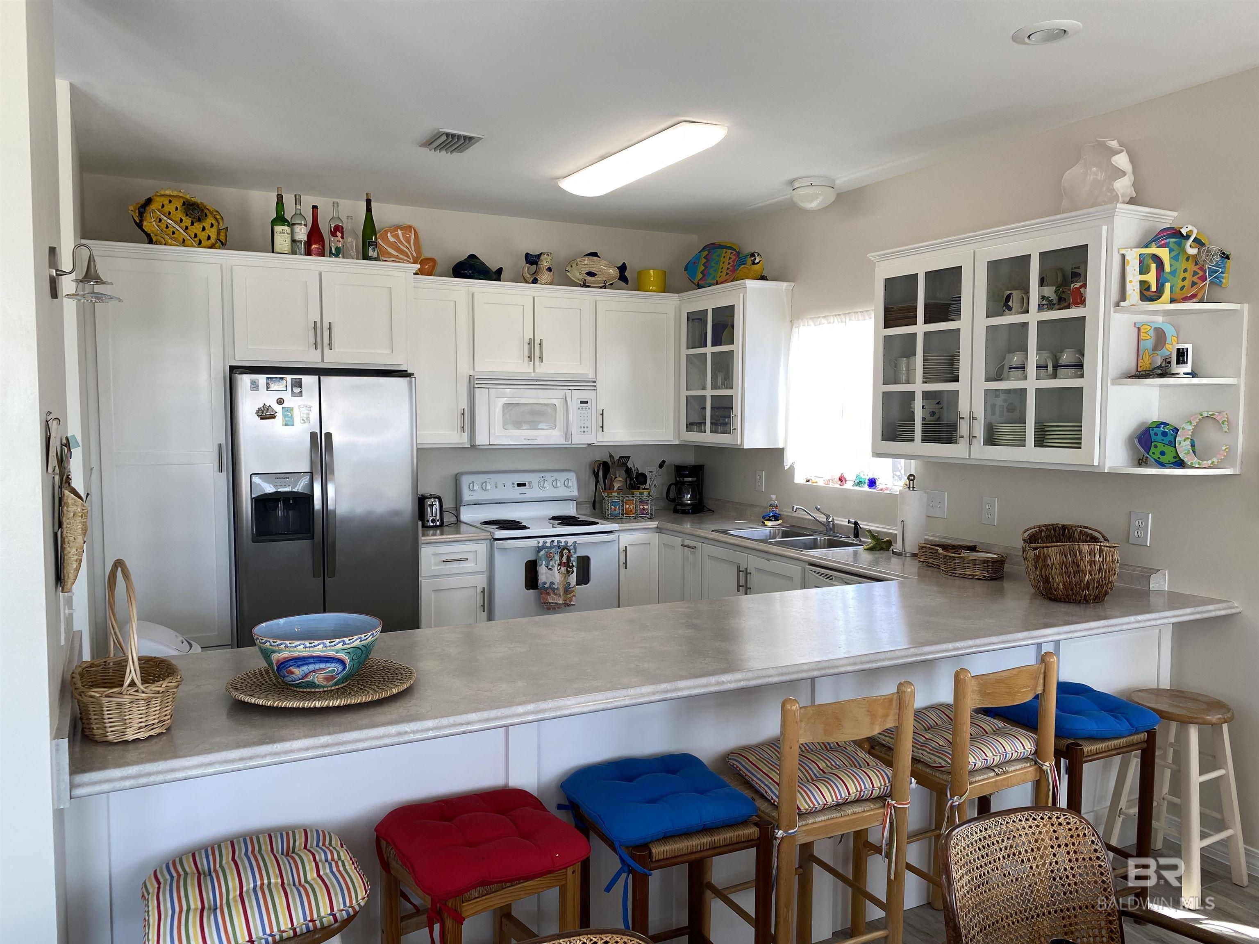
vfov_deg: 53.1
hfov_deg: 67.3
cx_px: 630
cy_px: 472
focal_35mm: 26
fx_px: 946
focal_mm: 4.25
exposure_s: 1/127
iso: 32
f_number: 1.8
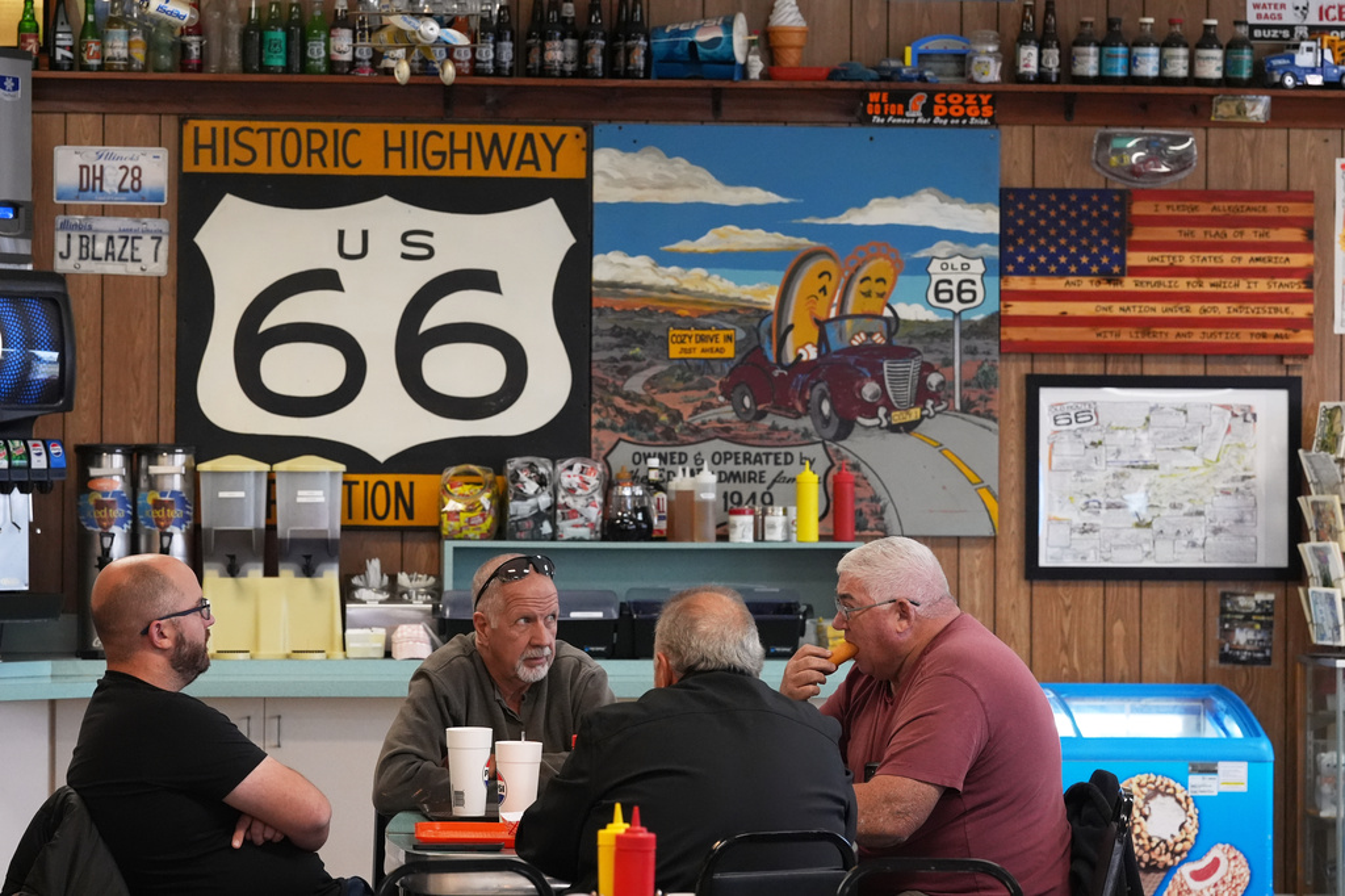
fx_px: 4407
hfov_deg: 17.4
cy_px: 448
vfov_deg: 11.6
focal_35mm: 118
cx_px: 672
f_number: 5.6
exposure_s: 1/200
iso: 4000
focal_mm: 118
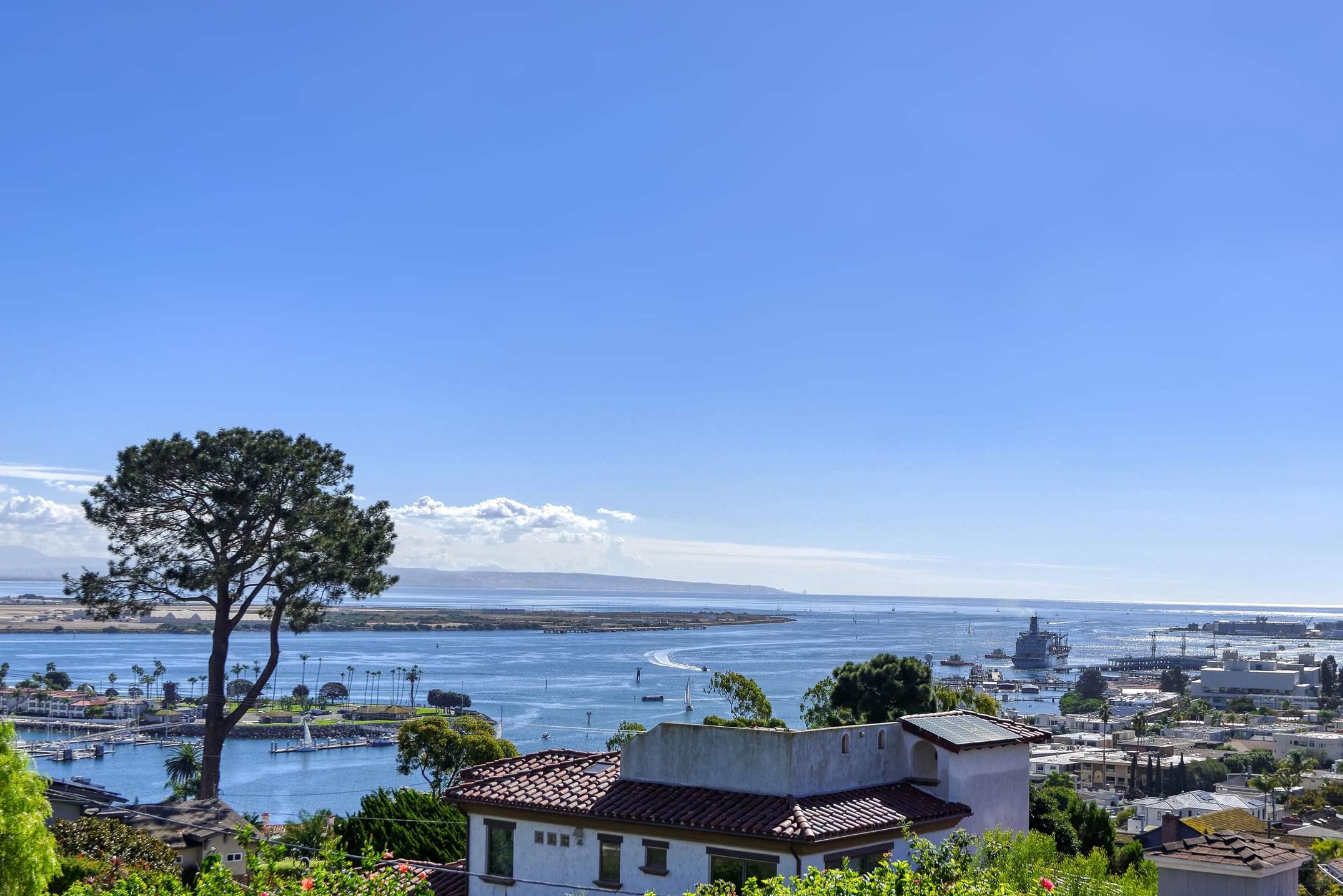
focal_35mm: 50
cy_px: 562
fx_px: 1866
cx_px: 726
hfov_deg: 39.6
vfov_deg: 26.9
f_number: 5.6
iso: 100
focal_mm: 35
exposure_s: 1/1250
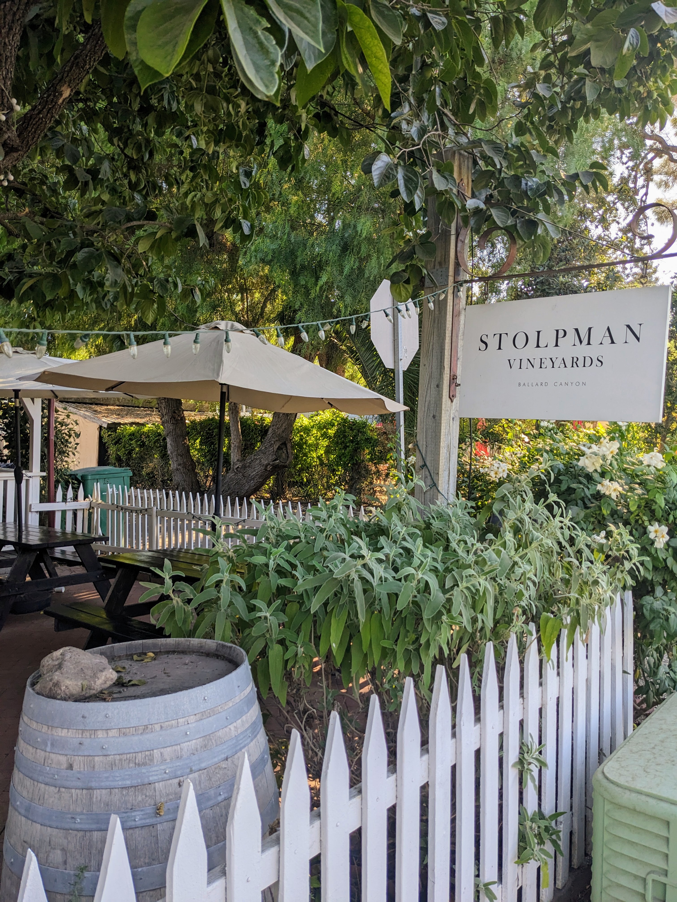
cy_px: 451
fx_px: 704
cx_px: 338
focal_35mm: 27
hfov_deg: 51.4
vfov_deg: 65.3
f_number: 1.73
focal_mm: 4.38
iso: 49
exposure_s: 1/350
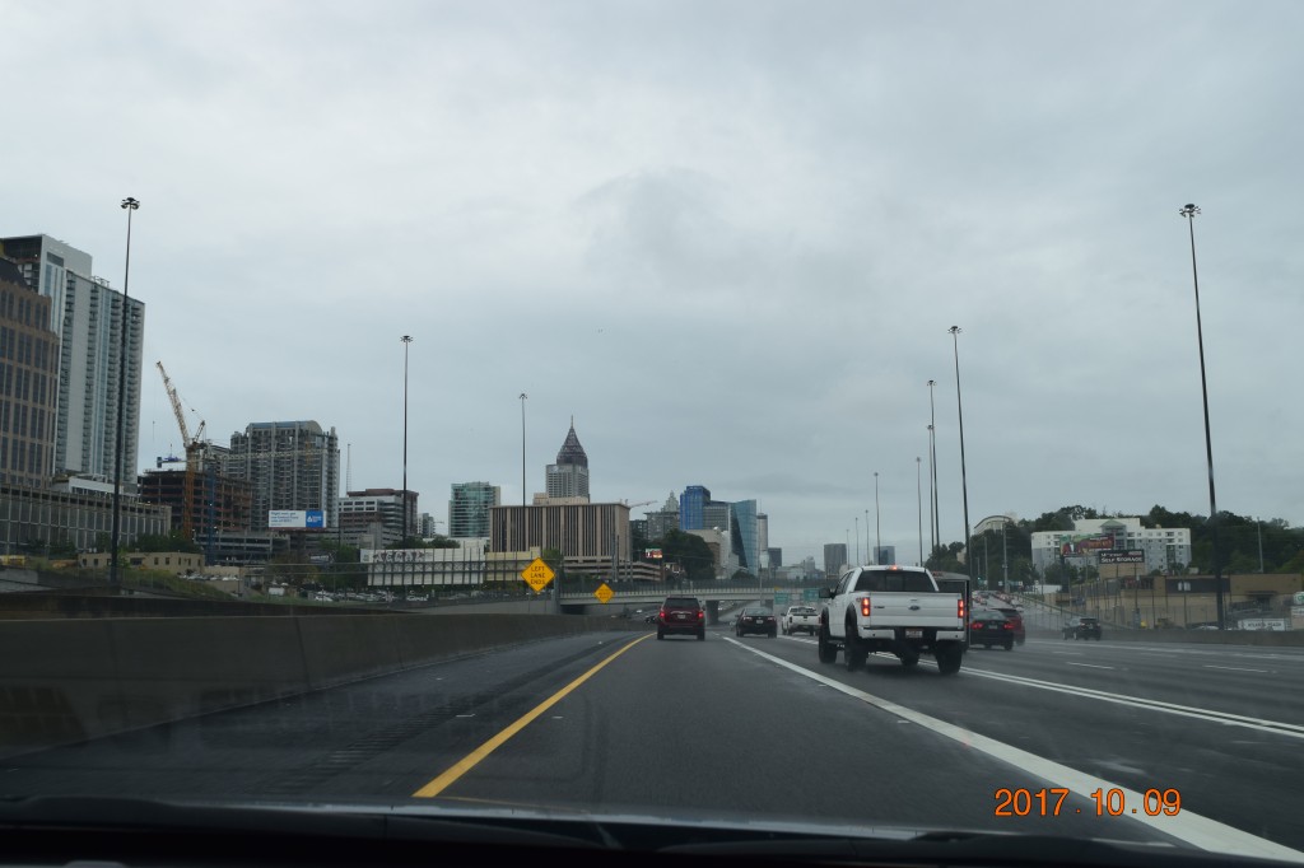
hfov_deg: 53.1
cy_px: 434
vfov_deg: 36.8
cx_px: 652
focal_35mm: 36
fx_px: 1304
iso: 400
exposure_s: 1/200
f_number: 10
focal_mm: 24
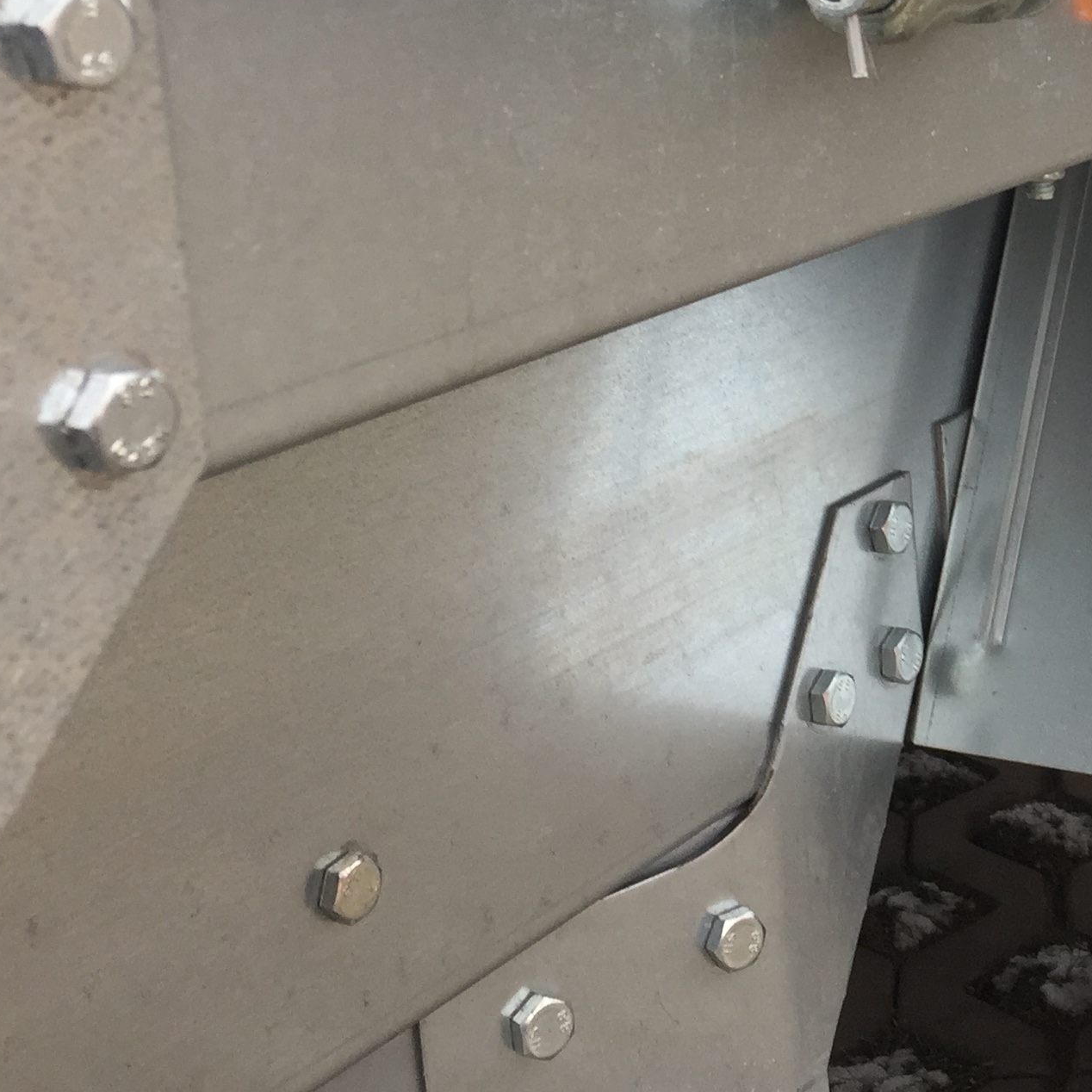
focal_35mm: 66
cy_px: 162
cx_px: 1119
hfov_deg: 24.8
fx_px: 2356
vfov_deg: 25.5
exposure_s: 1/100
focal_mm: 4.15
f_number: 2.2
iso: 40
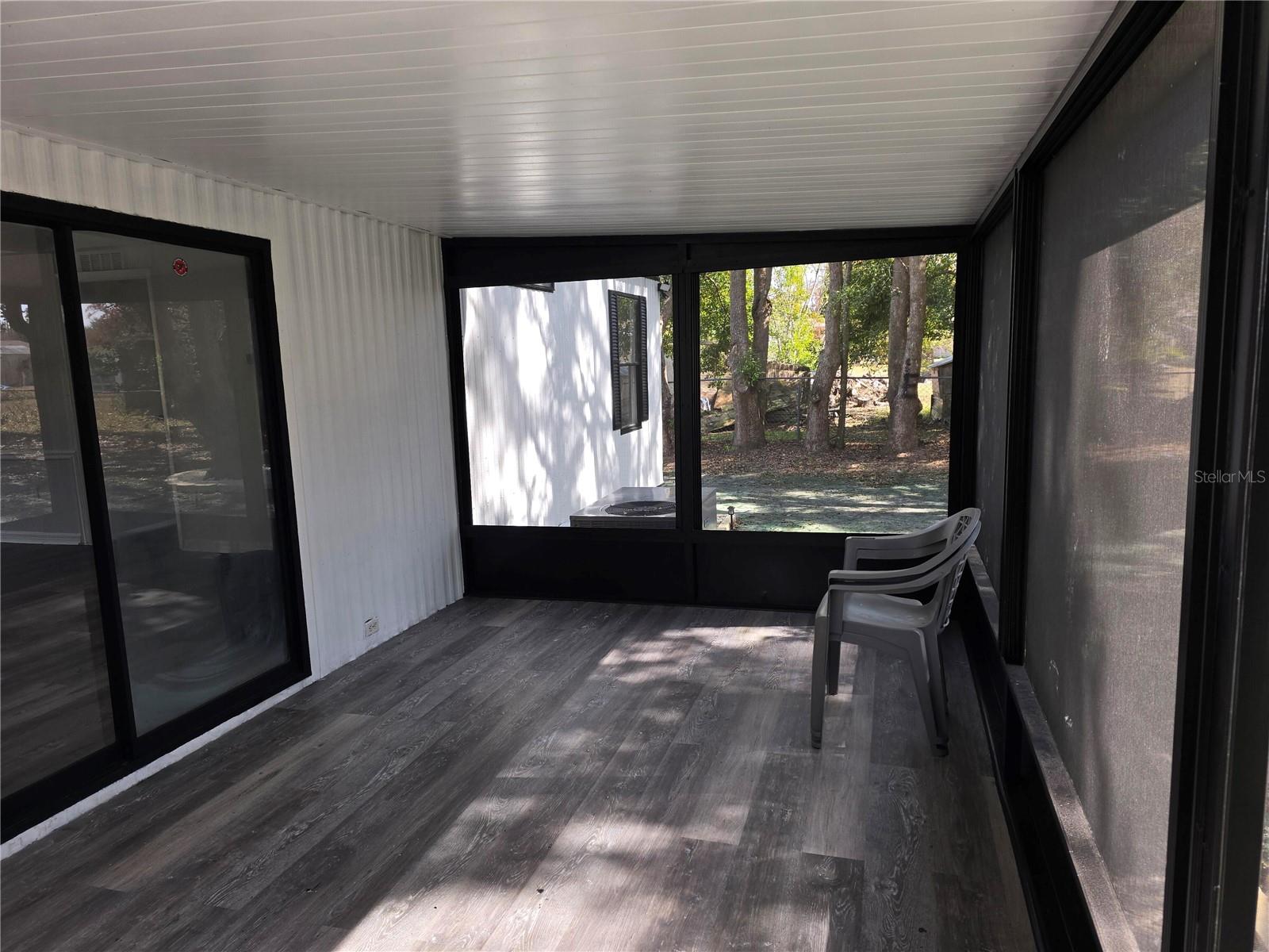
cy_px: 476
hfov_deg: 73.9
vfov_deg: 58.9
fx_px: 843
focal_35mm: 23
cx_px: 634
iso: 25
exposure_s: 1/120
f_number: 1.7
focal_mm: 6.3
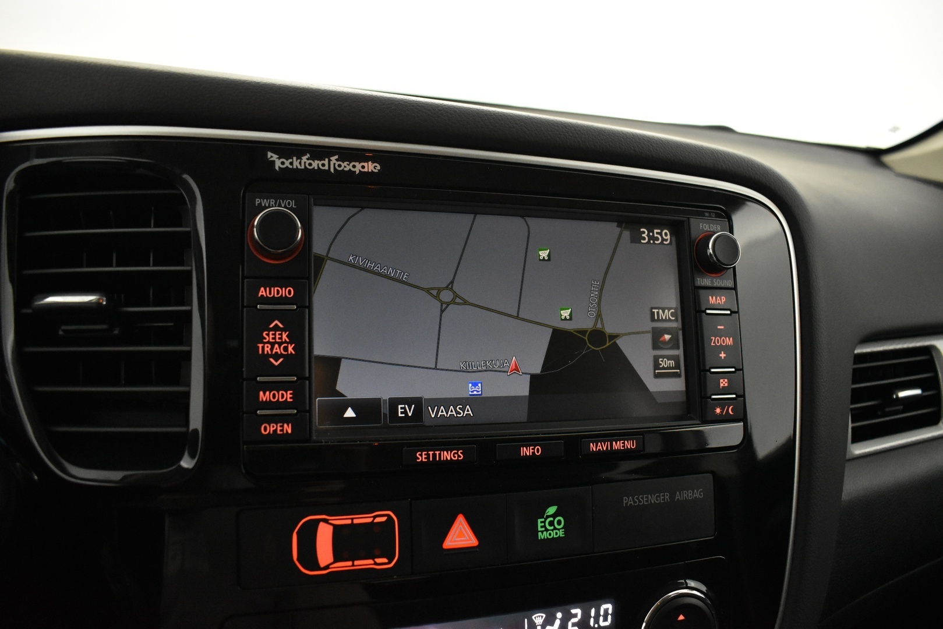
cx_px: 472
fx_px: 707
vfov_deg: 47.9
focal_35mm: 27
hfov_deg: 67.4
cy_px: 314
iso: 3200
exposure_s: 1/60
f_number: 4
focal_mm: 18
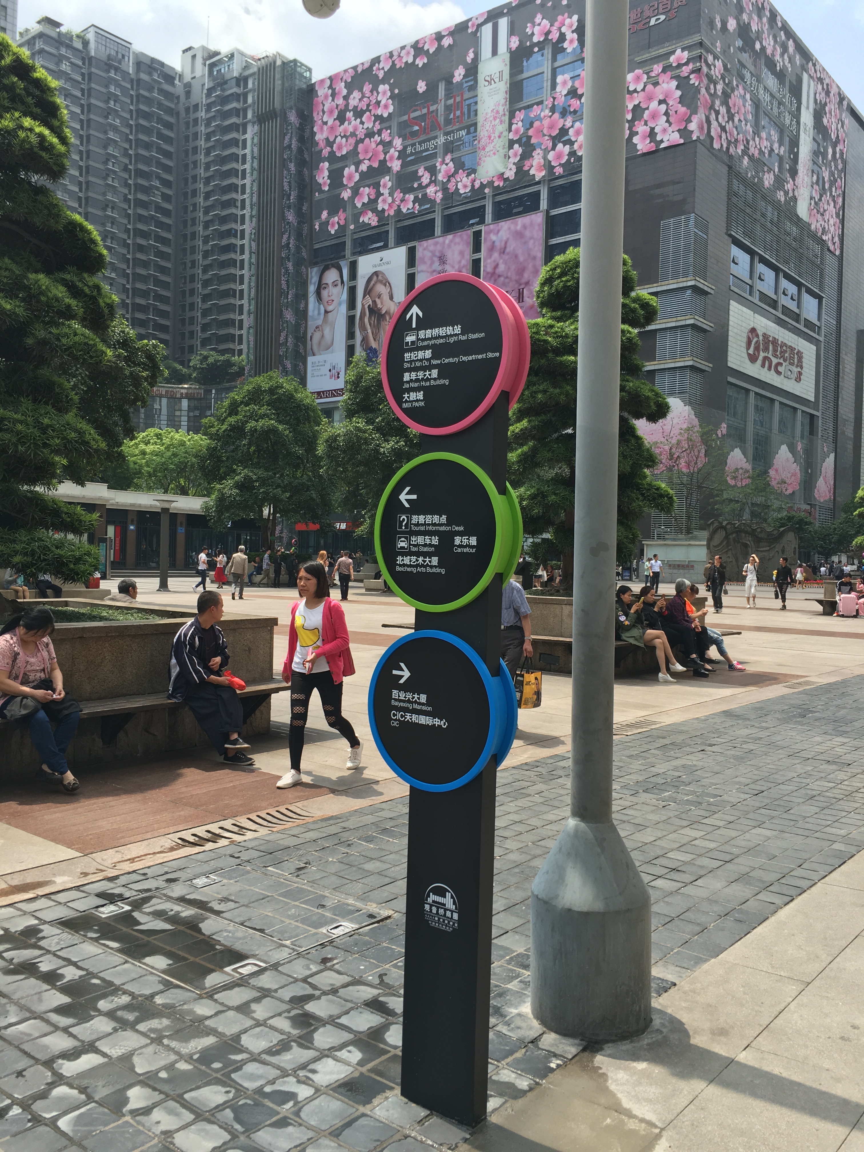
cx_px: 432
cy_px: 576
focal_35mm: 29
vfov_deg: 61.7
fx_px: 965
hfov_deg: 48.2
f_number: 2.2
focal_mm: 4.15
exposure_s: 1/746
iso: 25
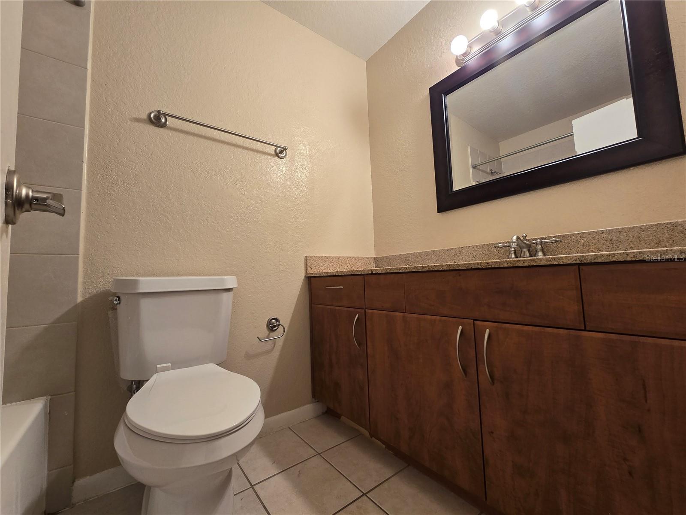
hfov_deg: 106.2
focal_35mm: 13
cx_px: 343
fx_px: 258
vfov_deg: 89.9
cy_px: 258
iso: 125
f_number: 2.2
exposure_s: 1/60
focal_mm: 2.2
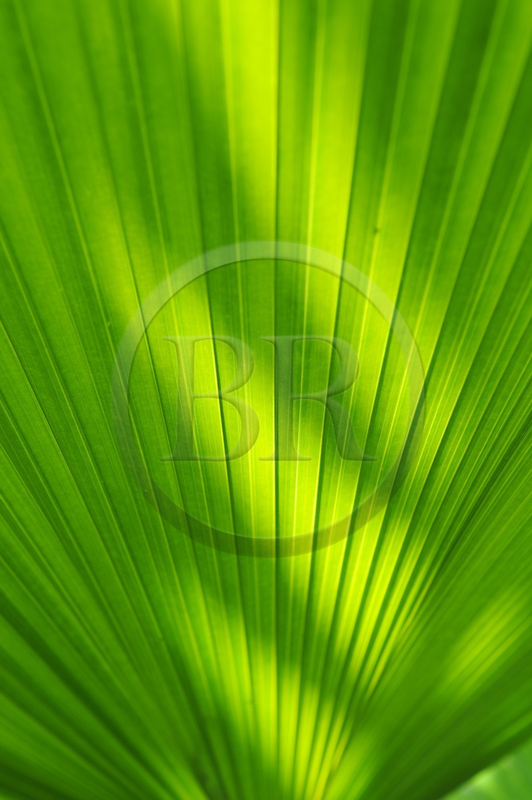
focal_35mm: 61
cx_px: 267
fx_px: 1354
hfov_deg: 22.2
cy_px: 399
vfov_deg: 32.9
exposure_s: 1/60
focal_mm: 60
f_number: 7.1
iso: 400
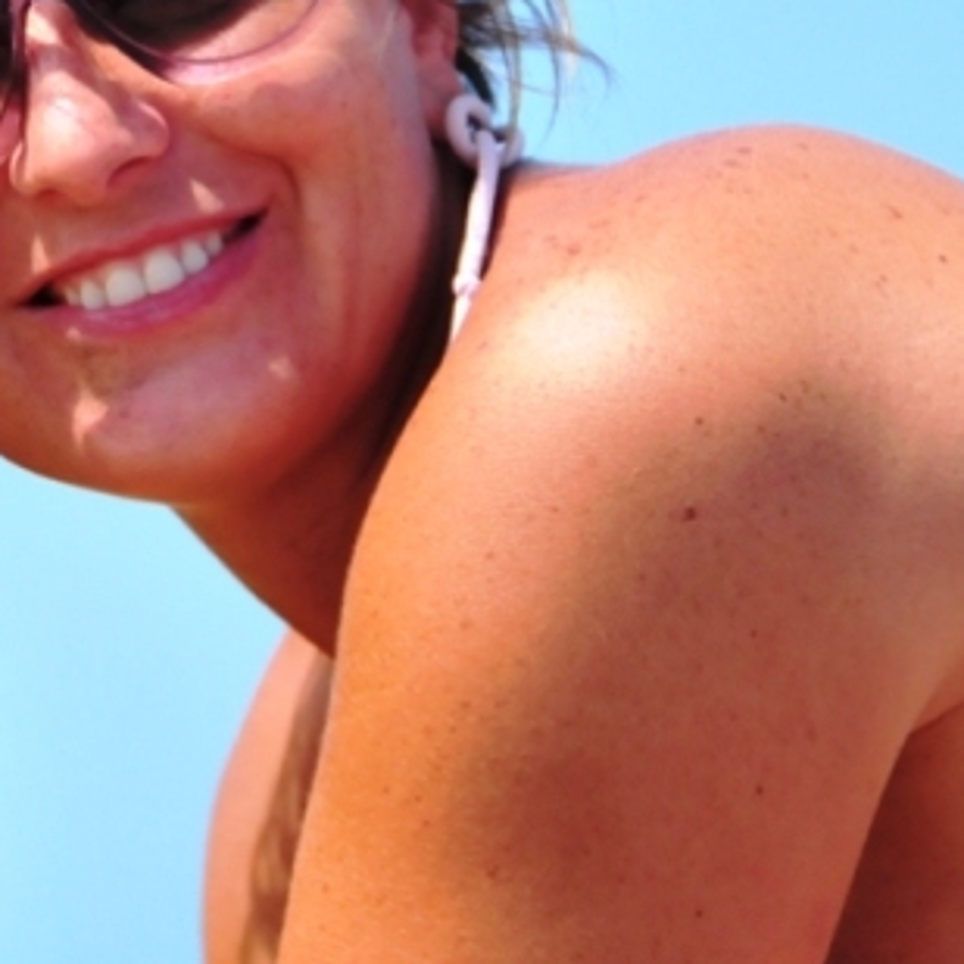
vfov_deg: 6.9
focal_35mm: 252
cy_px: 187
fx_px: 7944
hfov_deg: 6.9
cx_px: 19
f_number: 5
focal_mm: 75
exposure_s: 1/3200
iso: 800
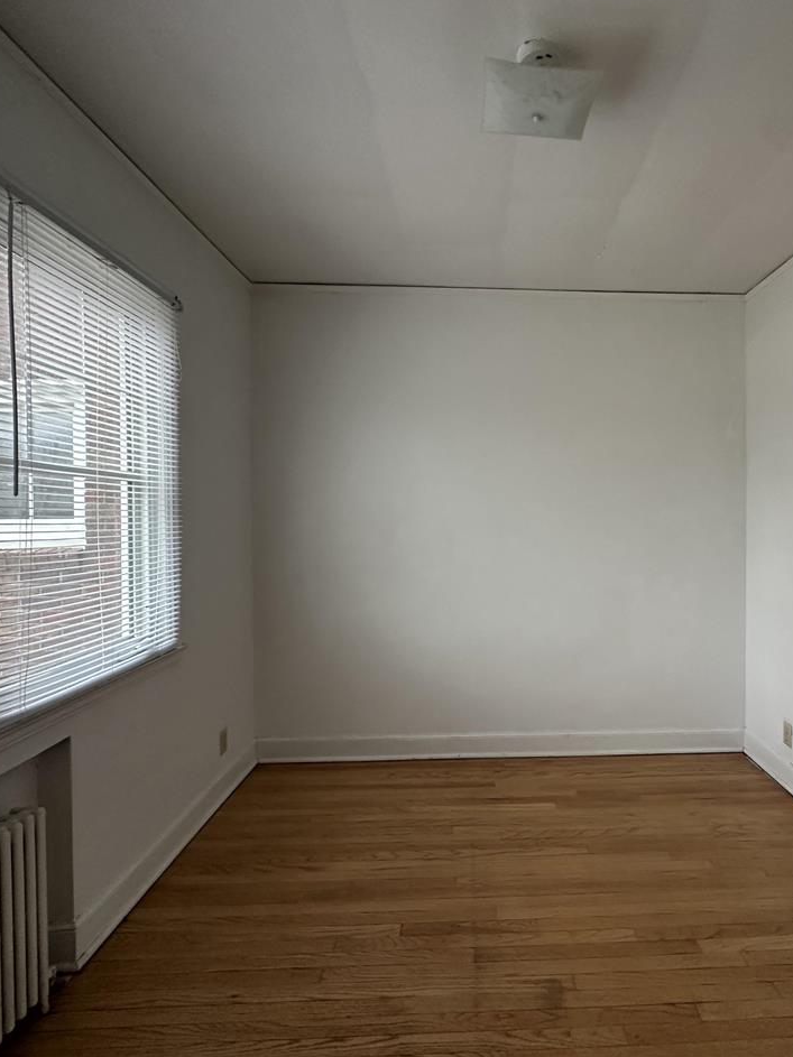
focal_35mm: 19
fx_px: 580
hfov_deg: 67.4
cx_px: 505
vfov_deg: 84.7
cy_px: 520
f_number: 2.2
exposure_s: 1/99
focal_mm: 2.22
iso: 320
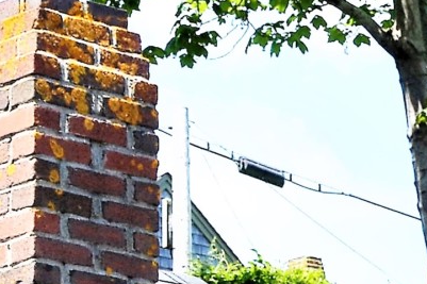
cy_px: 761
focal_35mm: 249
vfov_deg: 5.3
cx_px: -175
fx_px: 2952
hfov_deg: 8.1
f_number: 6.3
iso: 100
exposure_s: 1/160
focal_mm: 26
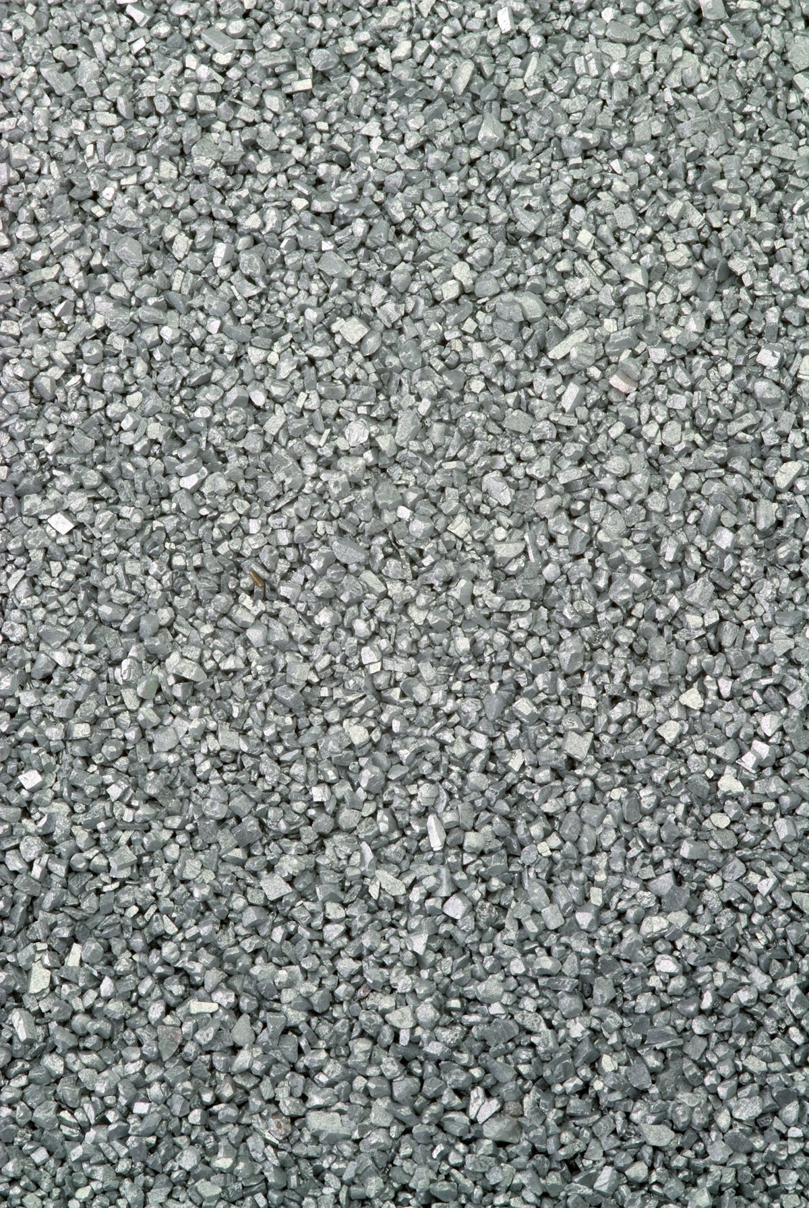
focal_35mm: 158
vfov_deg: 13.0
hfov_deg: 8.7
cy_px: 604
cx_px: 404
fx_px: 5294
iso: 100
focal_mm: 105
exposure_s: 1/60
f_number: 20
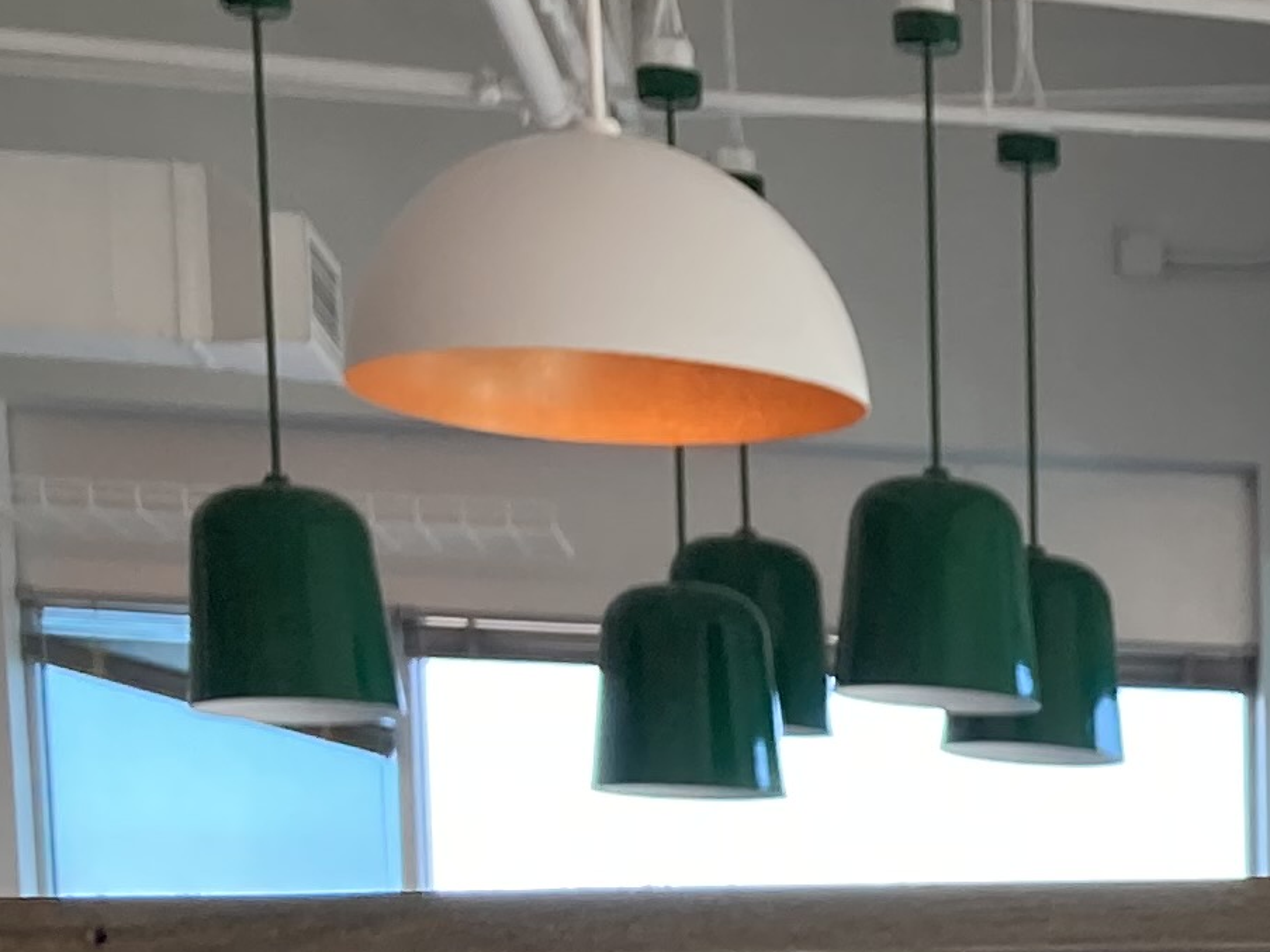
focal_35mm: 125
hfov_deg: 14.4
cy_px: 2085
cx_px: 2090
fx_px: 4585
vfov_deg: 10.6
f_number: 1.8
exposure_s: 1/60
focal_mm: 3.99
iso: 50
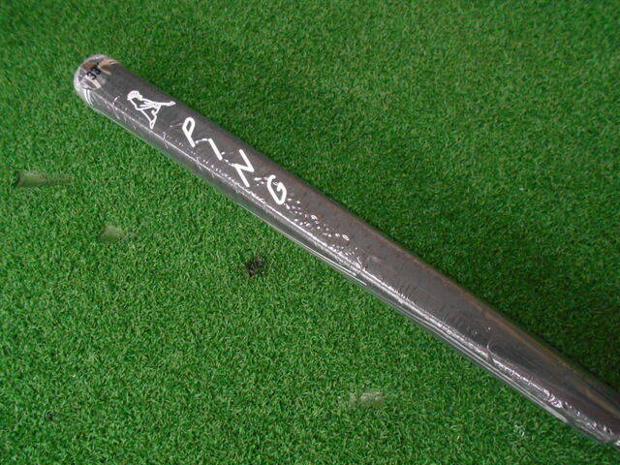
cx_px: 310
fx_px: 466
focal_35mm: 26
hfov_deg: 67.3
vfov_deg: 53.1
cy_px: 232
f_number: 3.2
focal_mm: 4.6
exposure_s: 1/60
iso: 800
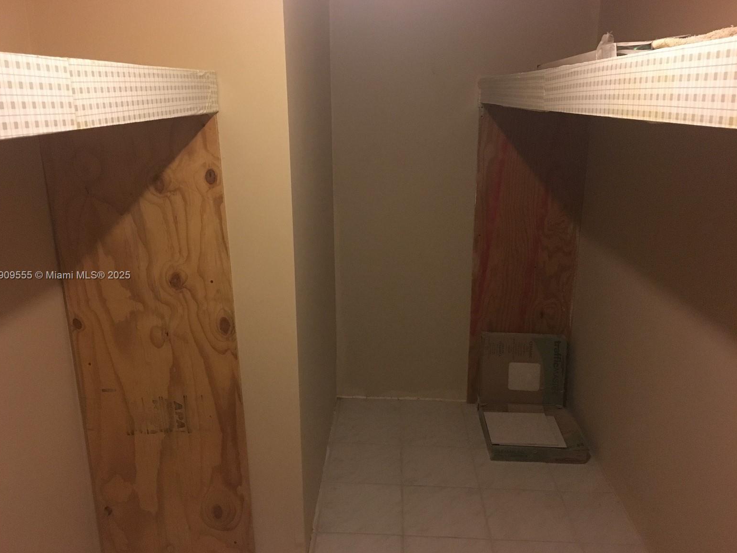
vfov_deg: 46.8
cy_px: 276
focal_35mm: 30
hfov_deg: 60.0
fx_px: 639
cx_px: 359
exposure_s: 1/17
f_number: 2.2
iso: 320
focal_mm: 4.15
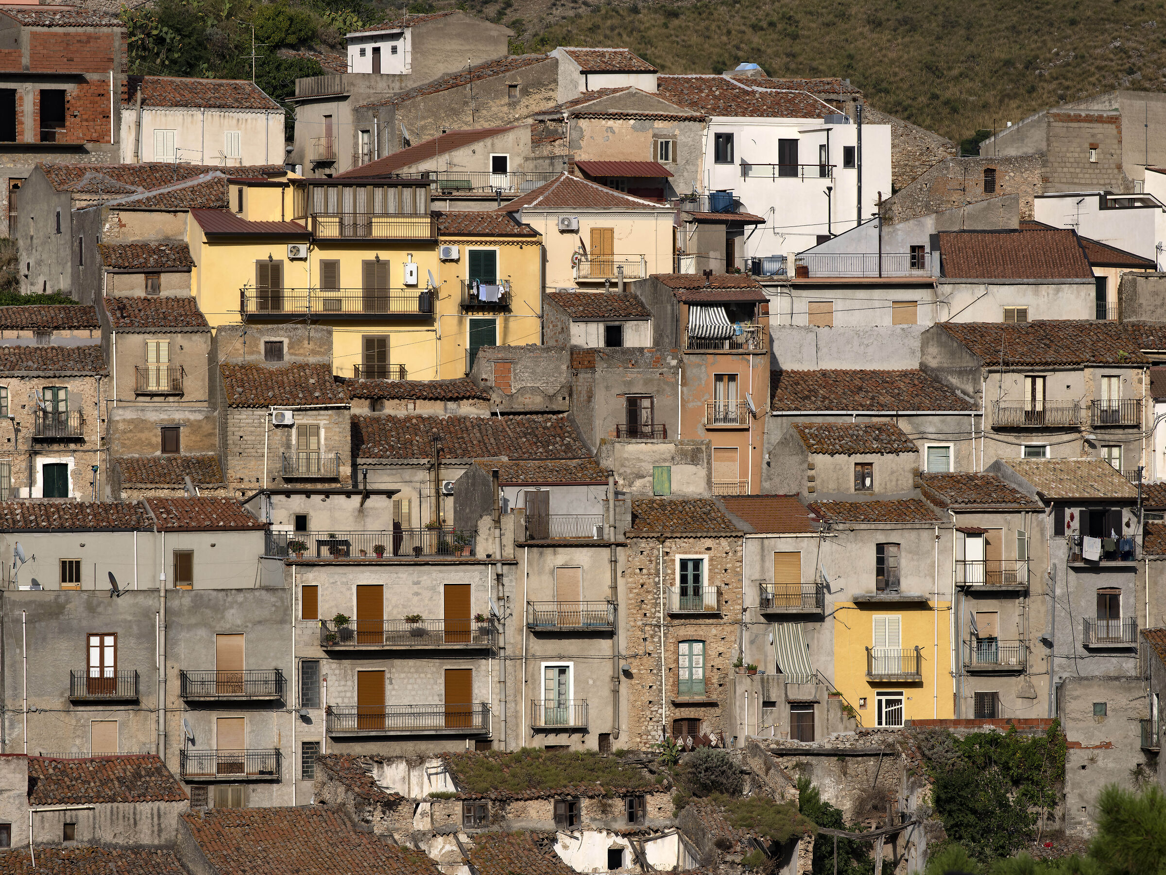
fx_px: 7949
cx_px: 583
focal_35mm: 236
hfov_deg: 8.4
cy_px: 438
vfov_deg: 6.3
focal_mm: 300
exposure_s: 1/500
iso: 250
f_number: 13
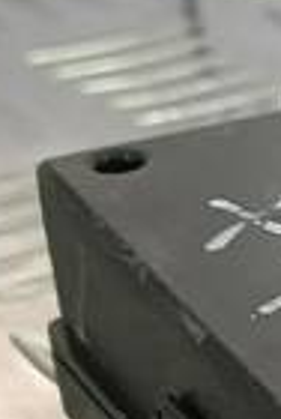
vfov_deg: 9.6
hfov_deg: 6.2
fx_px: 2388
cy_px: 721
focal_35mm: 205
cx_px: 870
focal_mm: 4.11
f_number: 1.6
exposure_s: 1/50
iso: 78
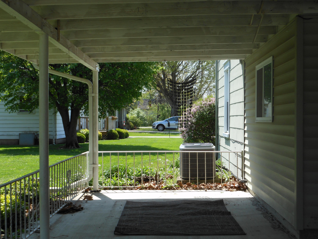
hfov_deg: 35.5
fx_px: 496
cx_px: 159
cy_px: 120
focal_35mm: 54
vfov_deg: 27.0
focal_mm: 9.6
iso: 80
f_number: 4.9
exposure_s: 1/200
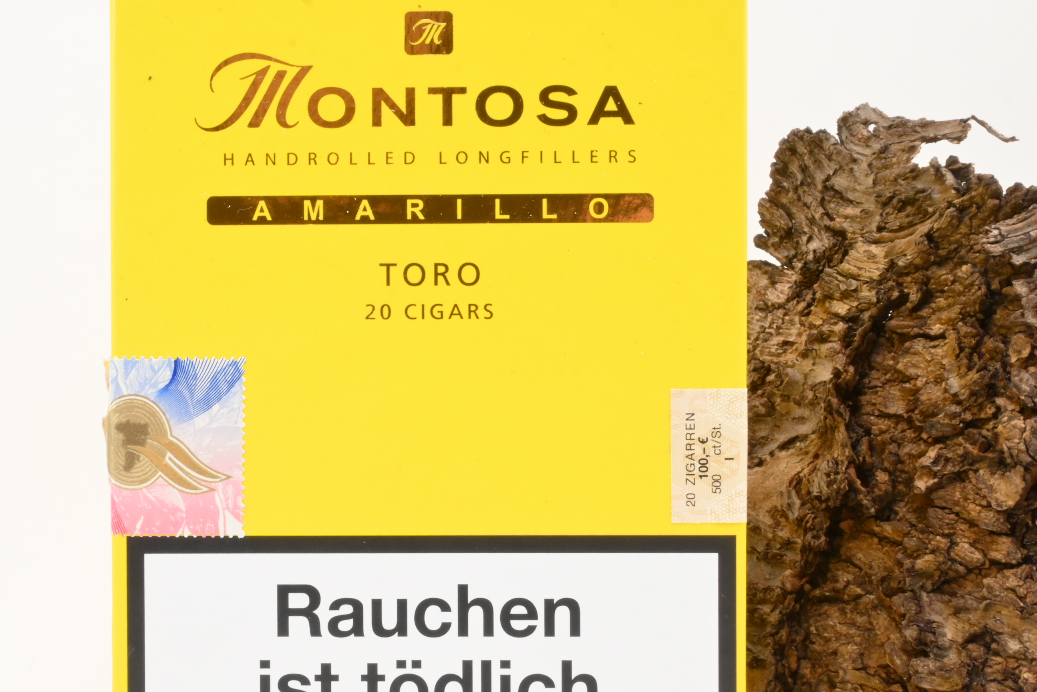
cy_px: 395
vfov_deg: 26.6
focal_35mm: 51
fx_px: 1463
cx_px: 368
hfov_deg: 38.7
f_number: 22
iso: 640
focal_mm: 21
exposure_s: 1/15
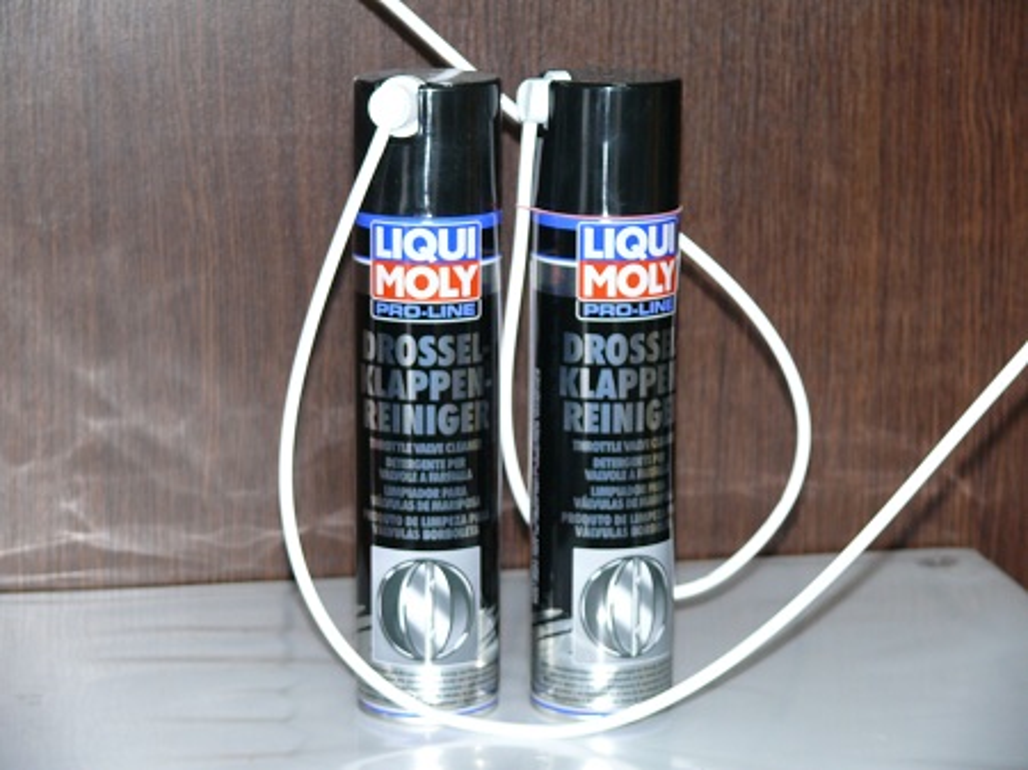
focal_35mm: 109
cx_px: 514
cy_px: 385
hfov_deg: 18.1
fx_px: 3235
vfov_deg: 13.6
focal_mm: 23
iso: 100
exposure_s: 1/30
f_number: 3.6
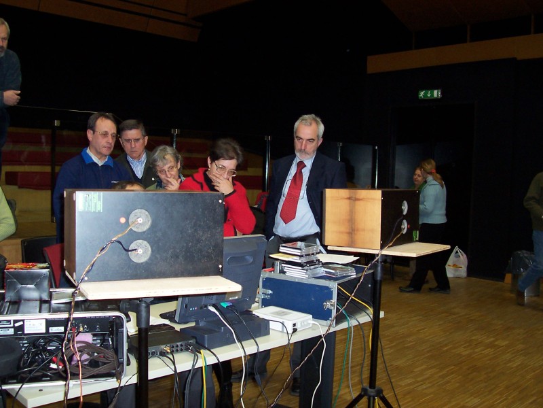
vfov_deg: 38.7
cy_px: 204
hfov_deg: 50.1
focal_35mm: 37
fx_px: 580
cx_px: 272
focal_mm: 5.6
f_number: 2.8
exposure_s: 1/60
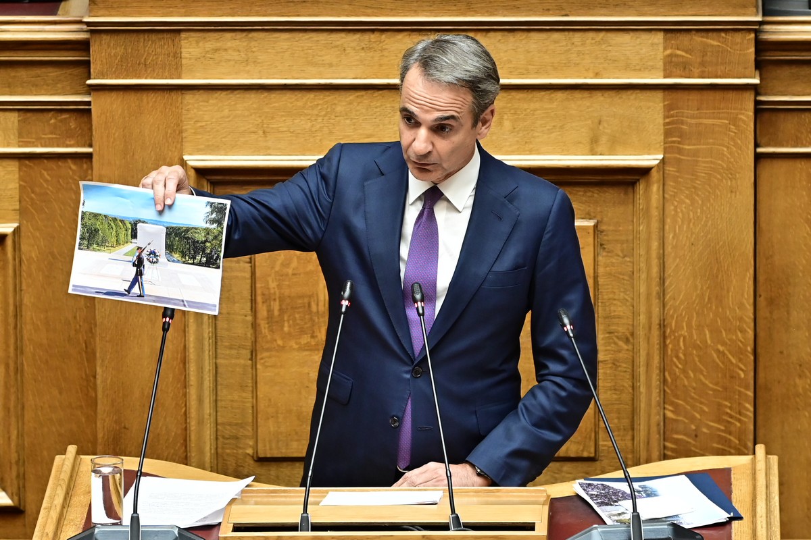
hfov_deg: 6.9
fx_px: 6758
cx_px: 406
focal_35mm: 300
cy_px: 270
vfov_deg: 4.6
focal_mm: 200
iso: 1250
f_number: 3.2
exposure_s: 1/400
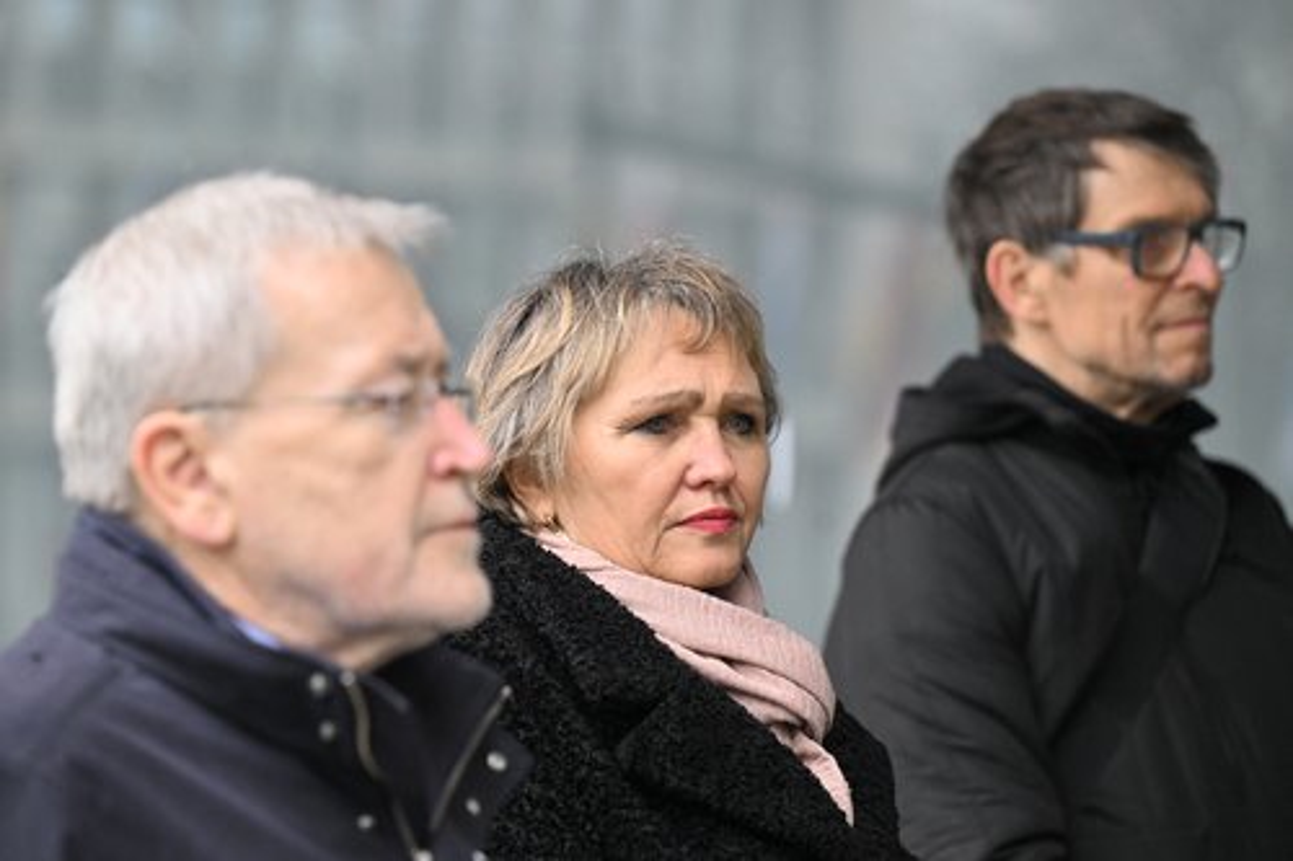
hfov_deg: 12.5
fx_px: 5924
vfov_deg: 8.3
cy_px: 430
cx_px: 646
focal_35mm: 165
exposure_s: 1/2000
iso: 3200
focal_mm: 165
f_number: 4
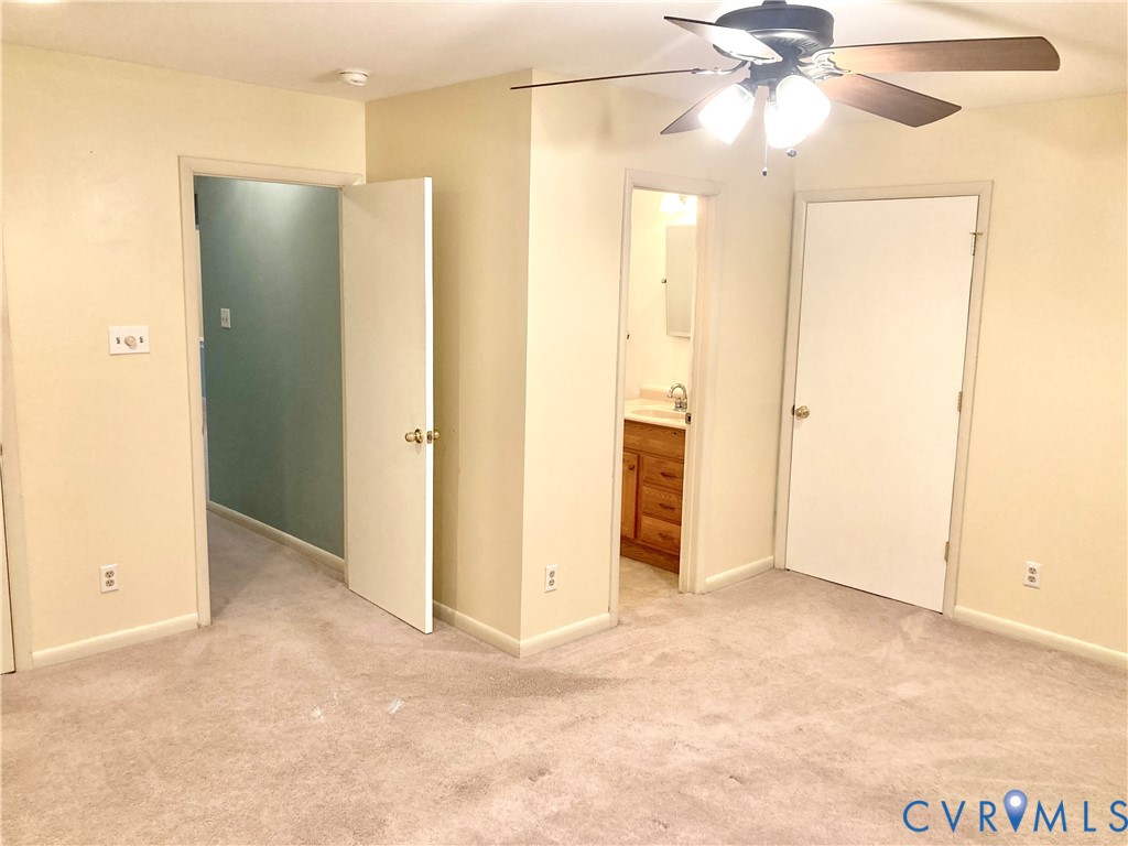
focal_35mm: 28
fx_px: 912
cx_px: 564
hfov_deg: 63.4
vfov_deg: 49.7
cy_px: 423
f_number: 1.8
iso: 125
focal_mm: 3.99
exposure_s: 1/60
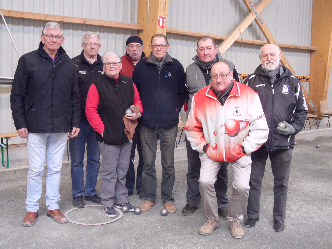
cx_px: 166
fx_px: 384
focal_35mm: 40
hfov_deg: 46.8
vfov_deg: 36.0
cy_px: 124
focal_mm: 6.5
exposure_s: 1/45
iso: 480
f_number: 3.6
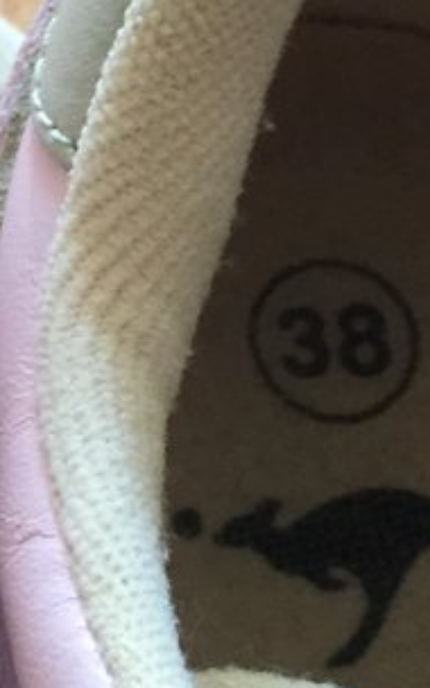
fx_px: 2531
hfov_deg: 9.2
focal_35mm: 135
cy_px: 317
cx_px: -413
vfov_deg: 15.5
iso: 125
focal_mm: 4.15
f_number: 2.2
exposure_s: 1/30
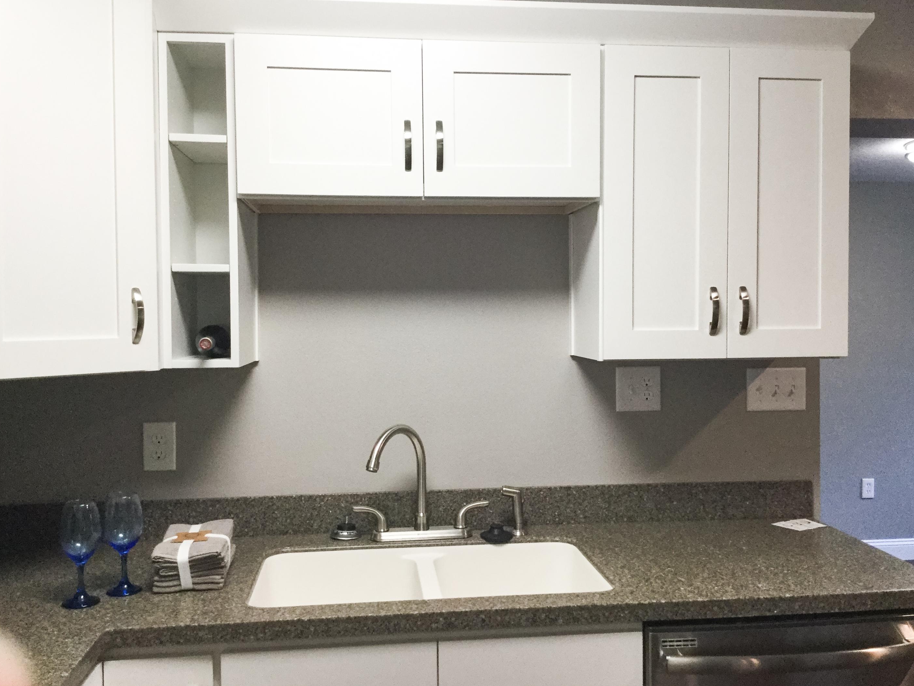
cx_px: 467
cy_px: 333
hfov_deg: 55.3
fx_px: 871
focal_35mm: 33
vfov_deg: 42.9
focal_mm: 3.3
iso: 50
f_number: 2.4
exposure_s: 1/30
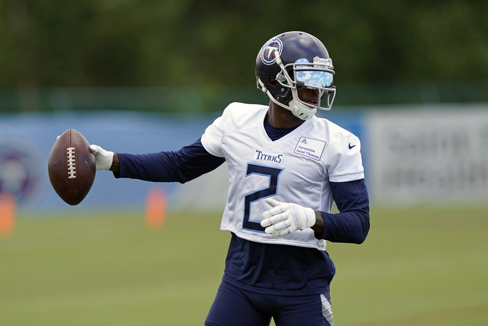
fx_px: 5422
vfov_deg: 3.4
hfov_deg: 5.2
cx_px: 244
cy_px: 163
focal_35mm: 400
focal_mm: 400
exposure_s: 1/2500
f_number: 4
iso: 500
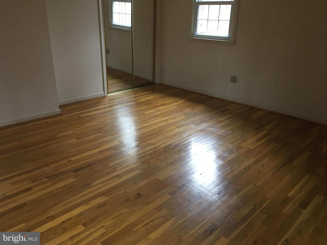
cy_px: 122
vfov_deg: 48.2
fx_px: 274
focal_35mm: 29
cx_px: 164
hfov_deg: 61.7
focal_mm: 4.15
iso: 80
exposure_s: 1/15
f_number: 2.2
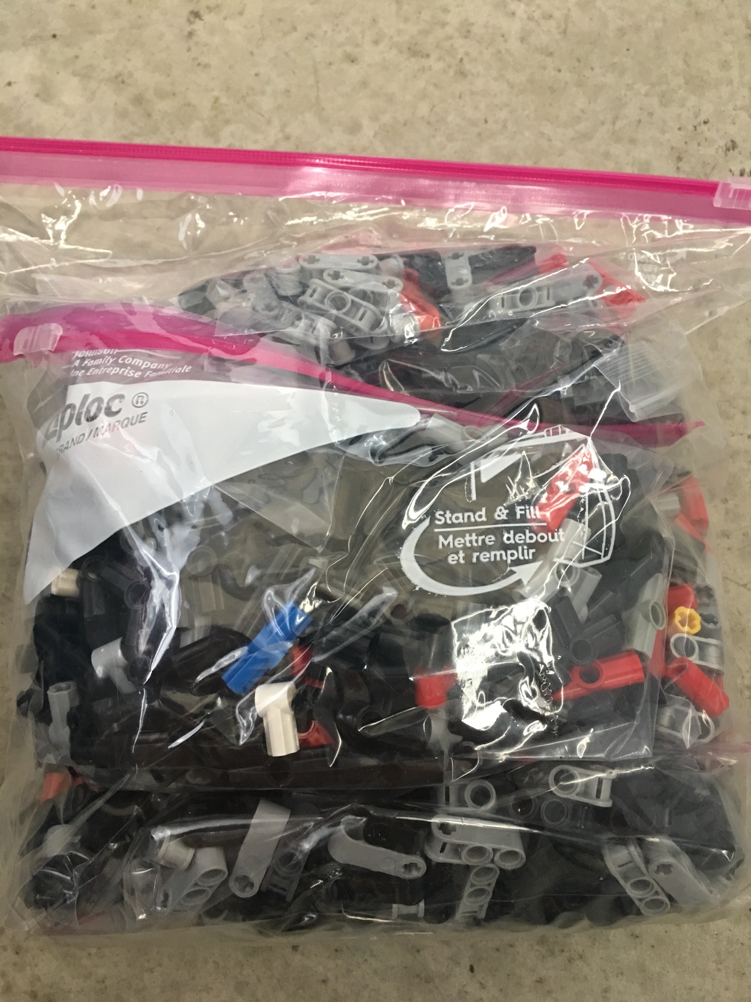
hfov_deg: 48.2
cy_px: 501
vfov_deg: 61.7
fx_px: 839
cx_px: 376
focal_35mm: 29
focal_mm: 4.15
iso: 100
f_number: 2.2
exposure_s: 1/10
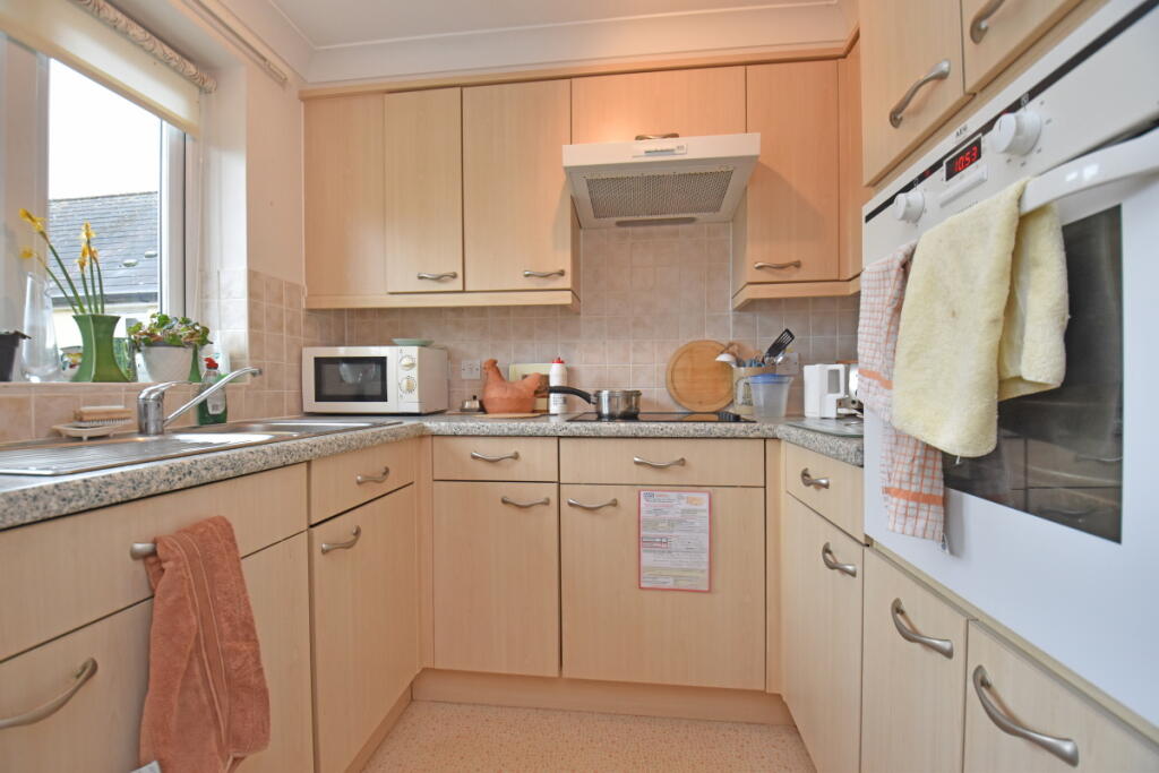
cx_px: 580
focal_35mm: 15
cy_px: 386
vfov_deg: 77.3
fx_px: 483
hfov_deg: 100.4
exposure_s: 1/160
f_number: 4.5
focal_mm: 10
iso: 800
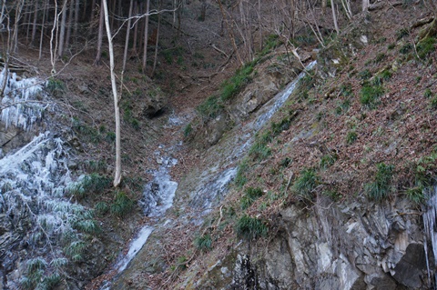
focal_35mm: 57
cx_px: 218
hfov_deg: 35.0
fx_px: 693
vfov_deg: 23.7
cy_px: 145
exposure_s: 1/60
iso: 400
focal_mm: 38.1
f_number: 4.5
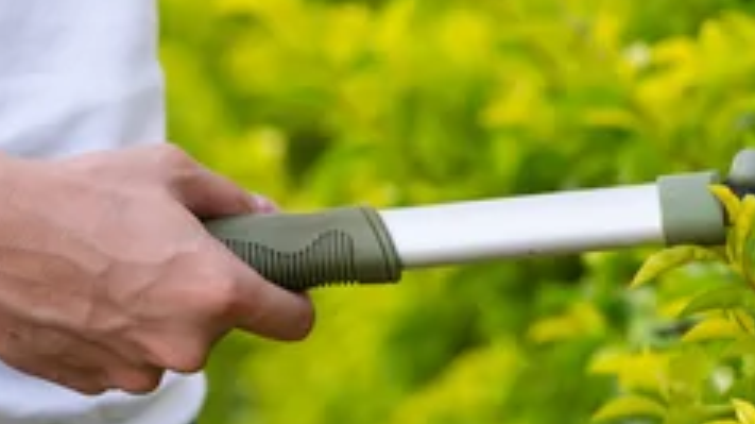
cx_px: 702
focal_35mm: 626
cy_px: 48
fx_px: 12525
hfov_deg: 3.5
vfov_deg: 1.9
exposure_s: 1/125
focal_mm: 200
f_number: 5
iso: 500
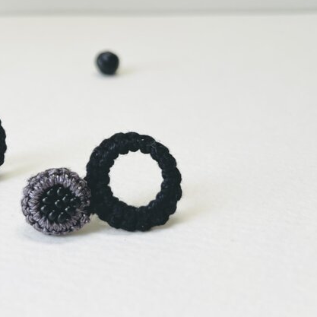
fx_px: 487
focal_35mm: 47
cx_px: 13
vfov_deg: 35.8
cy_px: 110
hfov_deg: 33.5
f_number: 1.6
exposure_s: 1/167
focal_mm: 4.2
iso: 32
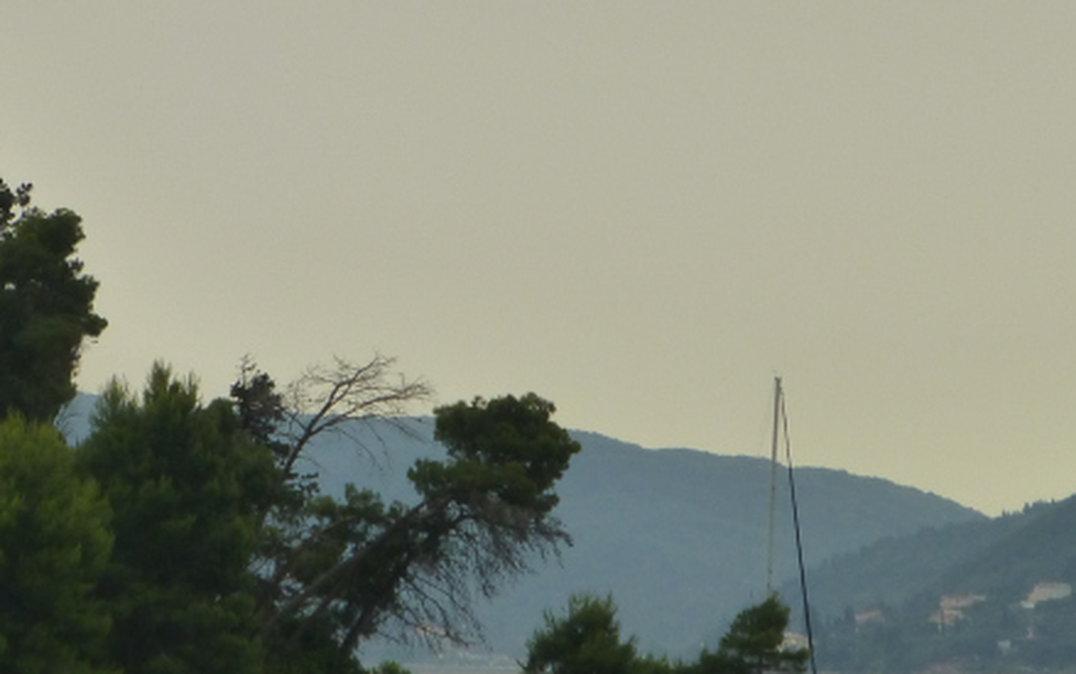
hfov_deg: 4.0
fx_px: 15523
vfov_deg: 2.5
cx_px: 223
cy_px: 152
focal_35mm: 529
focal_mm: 44.4
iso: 160
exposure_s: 1/320
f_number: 5.7
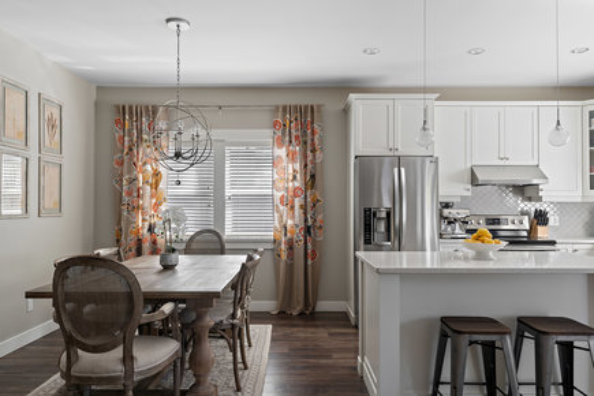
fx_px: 412
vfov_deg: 51.3
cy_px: 198
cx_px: 297
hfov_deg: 71.5
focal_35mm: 25
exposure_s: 1/8
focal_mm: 25
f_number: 7.1
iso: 400
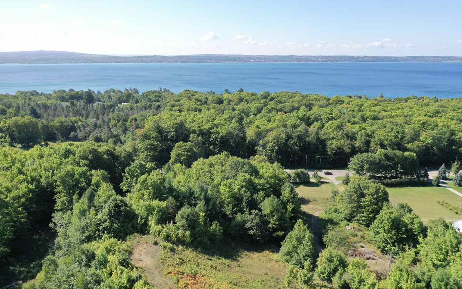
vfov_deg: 43.1
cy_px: 141
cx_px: 228
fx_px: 365
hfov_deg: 64.6
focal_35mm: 29
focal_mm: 10.26
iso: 100
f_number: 2.8
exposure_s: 1/1000
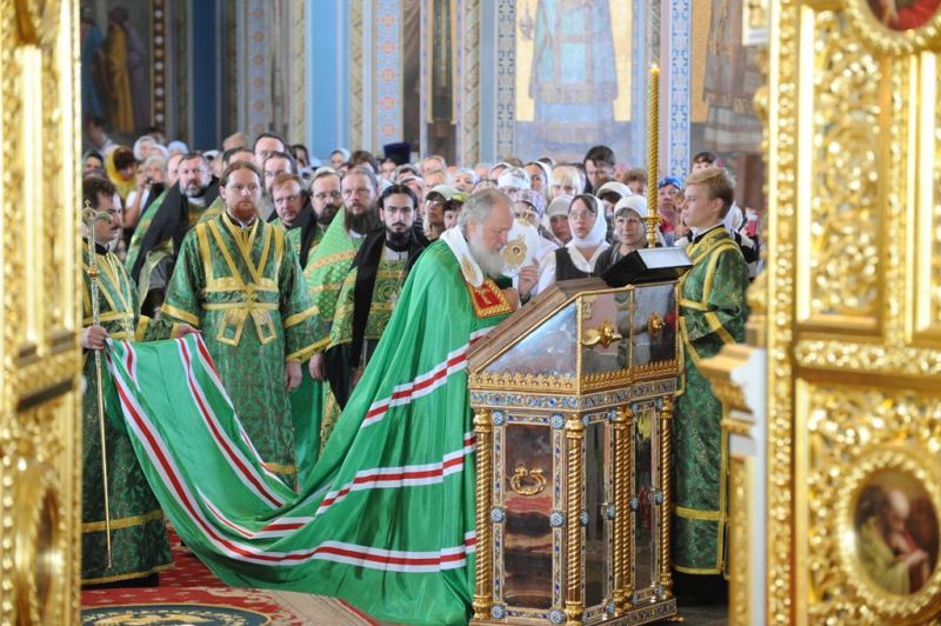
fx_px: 3395
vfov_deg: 10.5
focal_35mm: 130
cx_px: 470
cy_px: 313
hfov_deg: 15.8
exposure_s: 1/60
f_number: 4
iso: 3200
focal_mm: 130
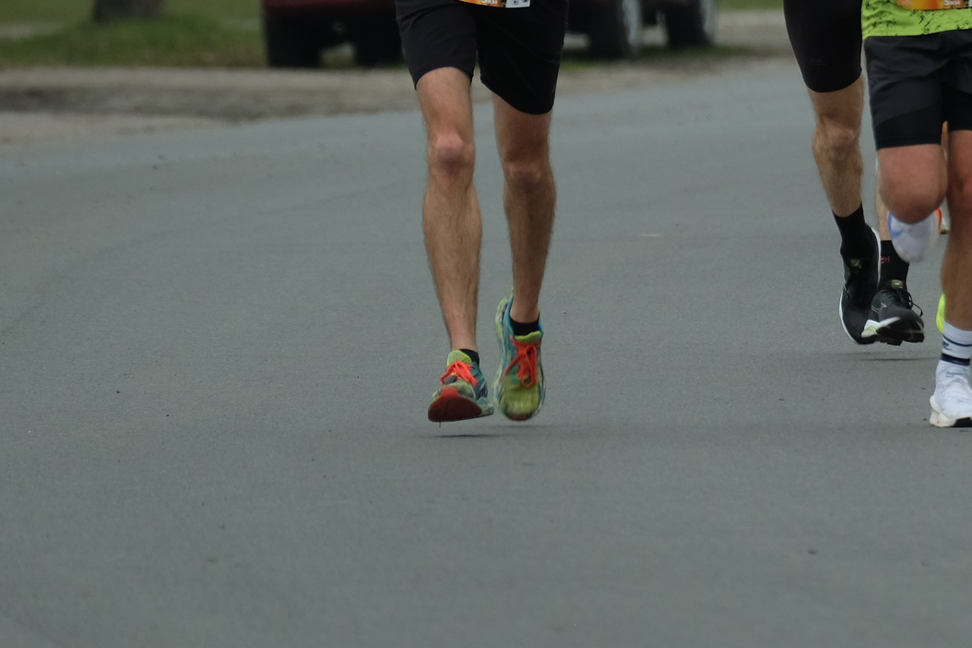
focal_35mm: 1458
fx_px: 39351
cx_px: 1007
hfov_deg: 1.4
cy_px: -88
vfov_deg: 0.9
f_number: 5.6
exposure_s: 1/320
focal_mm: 400
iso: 200
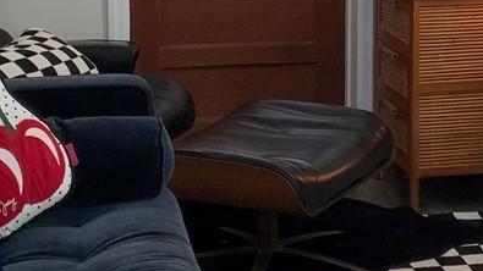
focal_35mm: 128
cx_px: 351
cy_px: -56
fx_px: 1639
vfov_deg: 9.3
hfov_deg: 16.7
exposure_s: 1/60
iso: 50
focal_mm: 3
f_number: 1.8
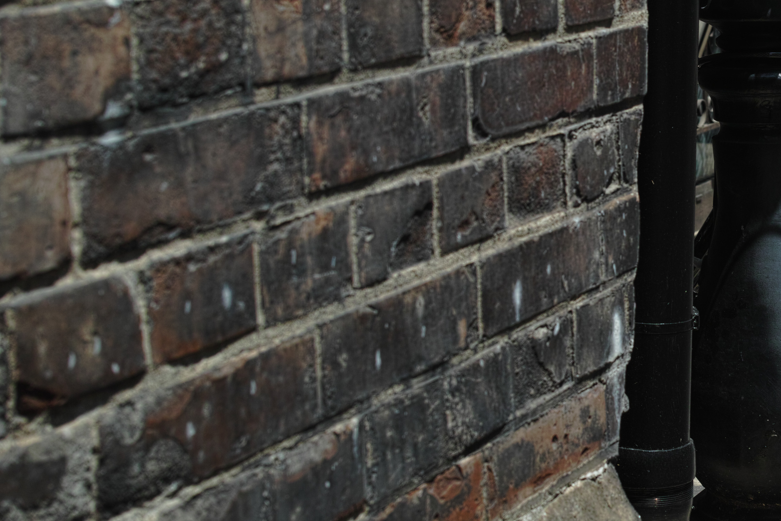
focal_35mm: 94
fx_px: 2039
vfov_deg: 14.5
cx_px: 595
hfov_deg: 21.5
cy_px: 103
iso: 100
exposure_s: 1/500
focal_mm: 30
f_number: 5
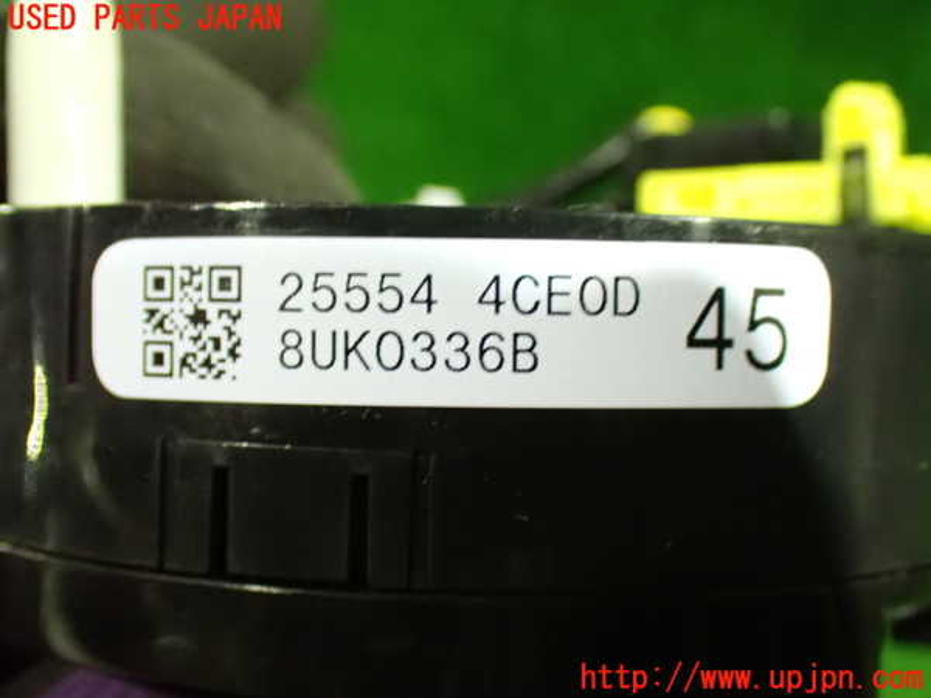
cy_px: 349
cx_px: 466
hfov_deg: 42.9
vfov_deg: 32.9
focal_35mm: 44
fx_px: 1183
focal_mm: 7.84
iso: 1600
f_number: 2.9
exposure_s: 1/25
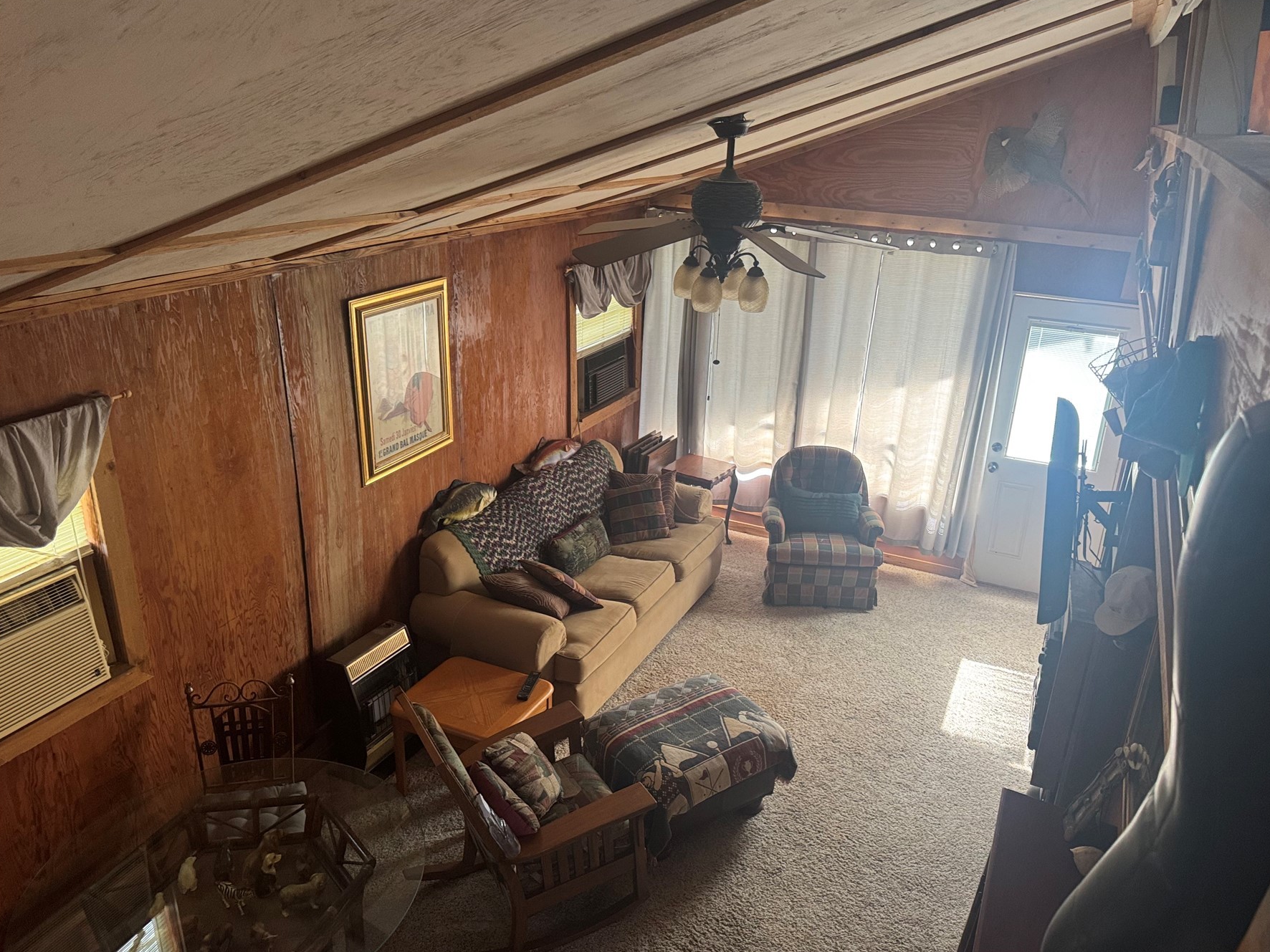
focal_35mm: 26
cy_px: 495
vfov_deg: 53.0
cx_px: 682
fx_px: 954
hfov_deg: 67.2
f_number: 1.78
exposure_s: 1/60
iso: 320
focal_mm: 6.76
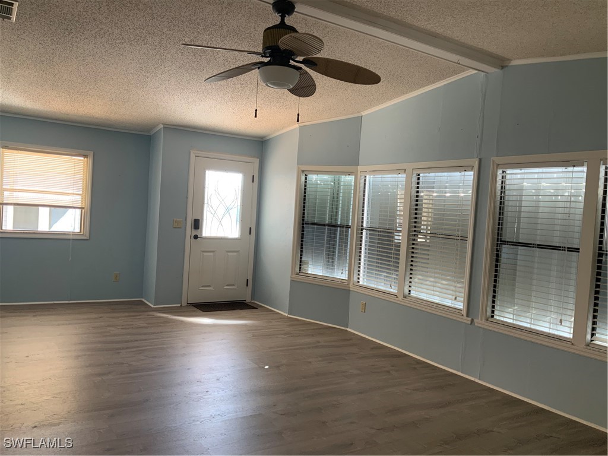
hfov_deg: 61.7
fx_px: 509
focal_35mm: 29
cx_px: 304
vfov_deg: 48.2
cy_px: 228
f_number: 1.8
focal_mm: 3
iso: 50
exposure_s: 1/60
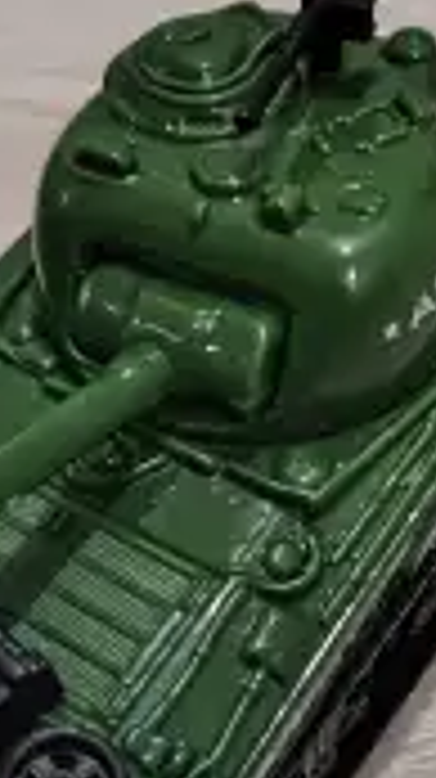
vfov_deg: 30.9
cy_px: 499
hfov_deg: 17.6
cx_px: 342
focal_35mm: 68
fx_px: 1401
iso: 6216
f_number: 1.75
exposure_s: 1/100
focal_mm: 5.25
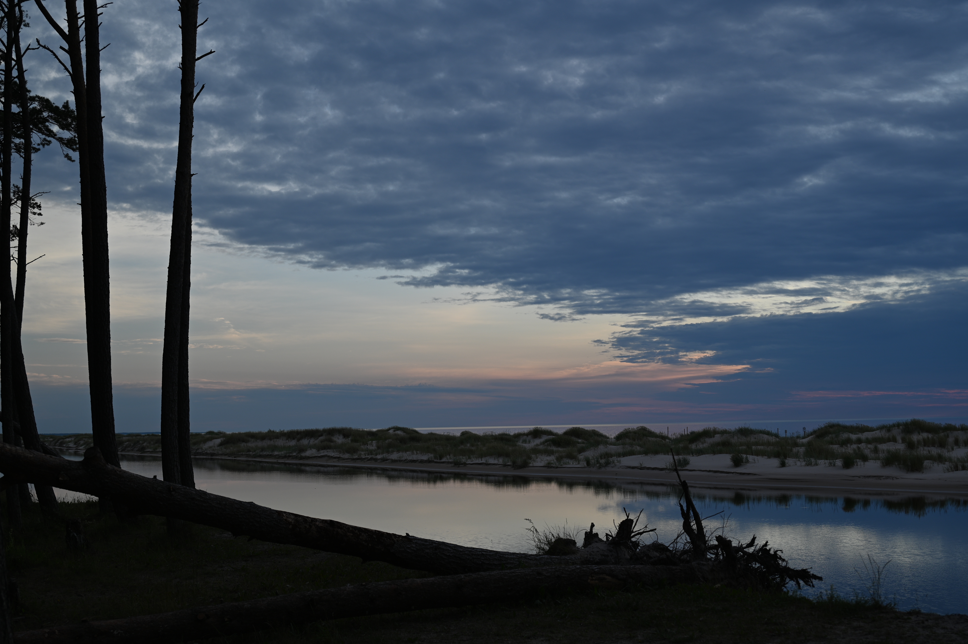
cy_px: 322
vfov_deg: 31.1
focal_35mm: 43
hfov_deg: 45.5
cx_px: 484
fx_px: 1155
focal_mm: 43
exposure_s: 1/200
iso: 100
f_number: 4
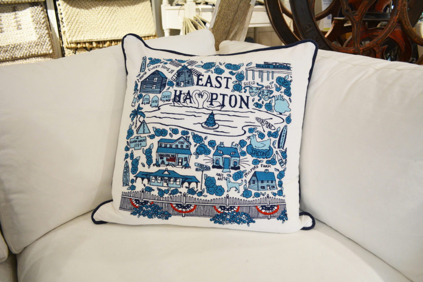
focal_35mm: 27
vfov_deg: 47.9
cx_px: 212
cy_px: 141
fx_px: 317
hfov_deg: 67.4
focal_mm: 18
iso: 720
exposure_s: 1/60
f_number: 4
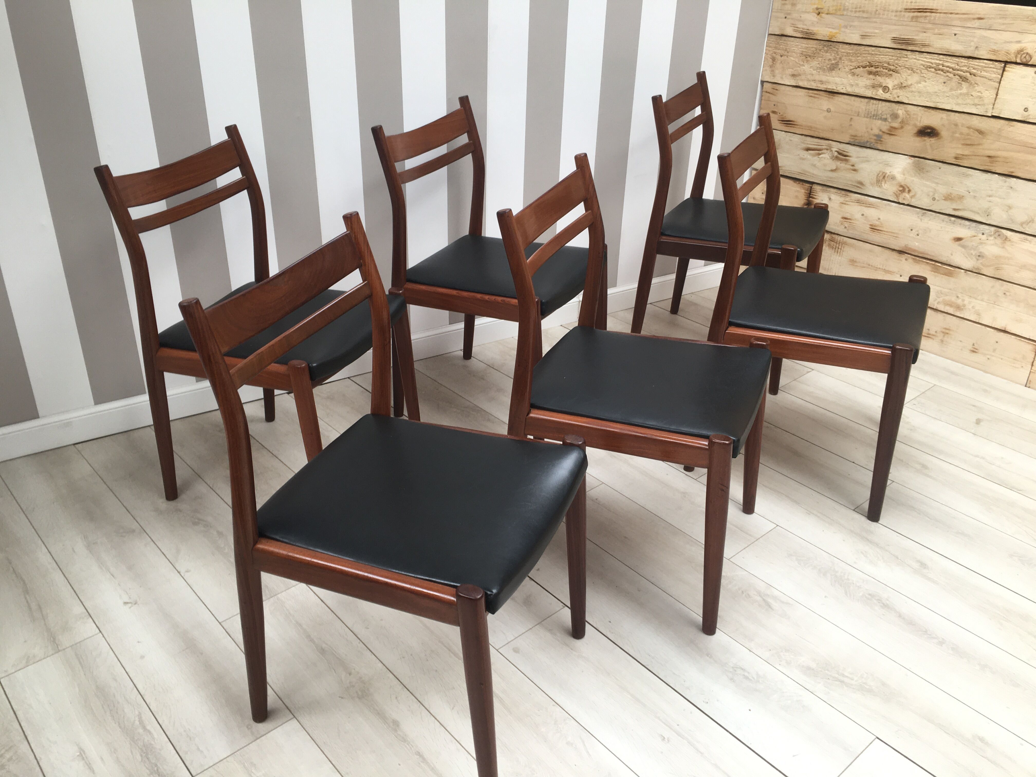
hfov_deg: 61.7
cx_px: 518
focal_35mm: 29
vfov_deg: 48.2
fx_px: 868
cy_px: 388
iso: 32
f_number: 2.2
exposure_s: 1/50
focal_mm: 4.15
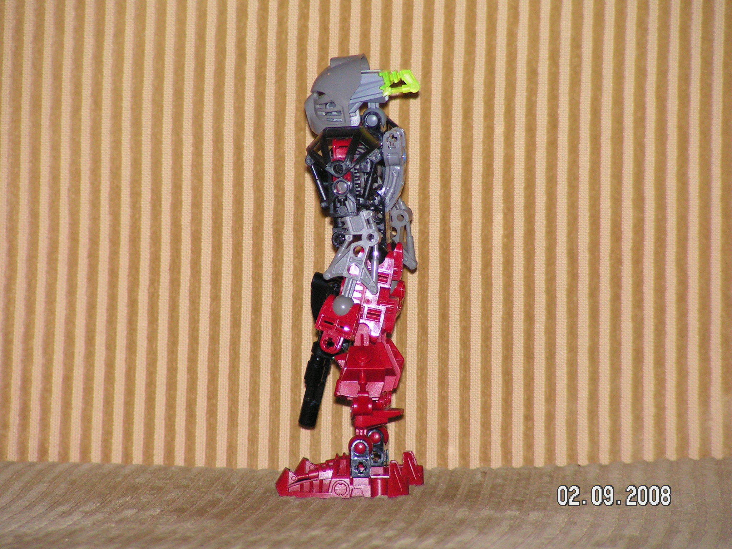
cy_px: 274
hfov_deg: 8.7
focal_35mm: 227
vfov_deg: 6.5
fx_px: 4800
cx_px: 366
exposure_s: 1/200
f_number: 3.3
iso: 200
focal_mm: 37.9
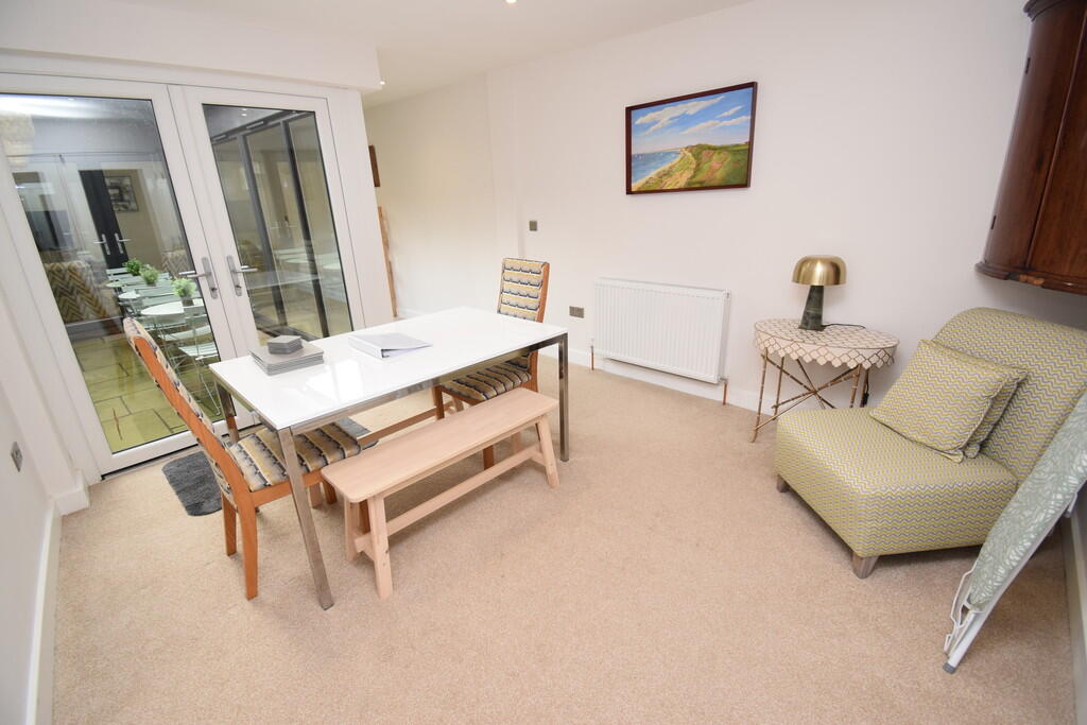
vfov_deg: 77.3
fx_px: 453
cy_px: 362
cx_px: 544
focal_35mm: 15
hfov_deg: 100.4
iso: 560
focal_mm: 10
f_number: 5.6
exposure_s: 1/125
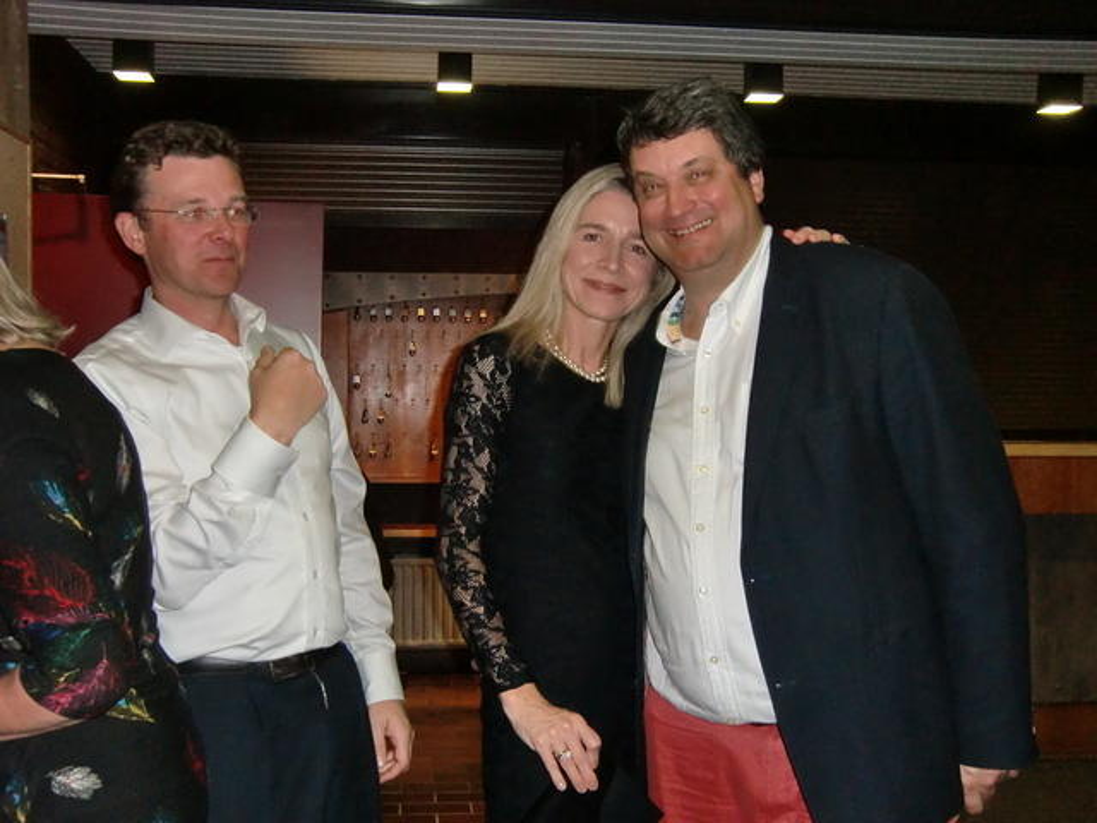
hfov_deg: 46.8
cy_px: 412
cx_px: 548
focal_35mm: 40
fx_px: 1268
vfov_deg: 36.0
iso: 400
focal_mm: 7.1
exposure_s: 1/15
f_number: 3.8
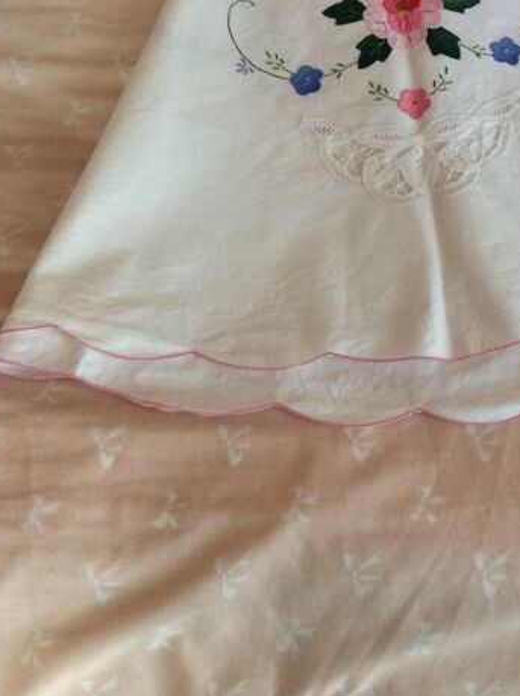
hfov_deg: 25.6
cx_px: 415
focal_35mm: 56
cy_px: 196
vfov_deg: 33.9
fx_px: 1124
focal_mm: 3.3
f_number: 2.4
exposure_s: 1/25
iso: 100
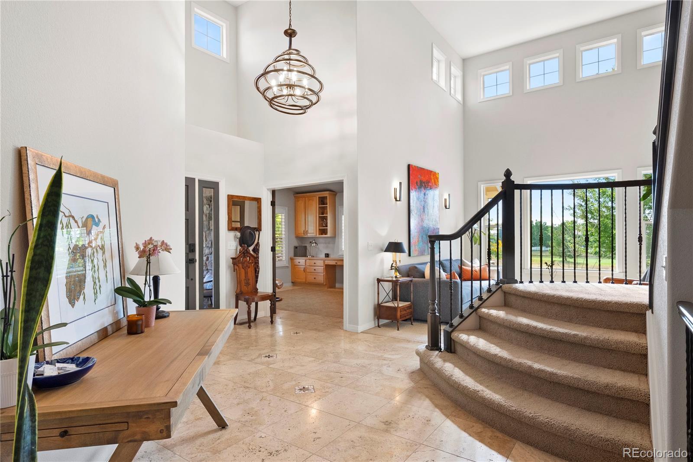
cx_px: 346
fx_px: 385
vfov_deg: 62.0
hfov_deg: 84.0
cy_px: 231
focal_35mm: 20
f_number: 8
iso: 800
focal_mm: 20
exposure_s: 1/20
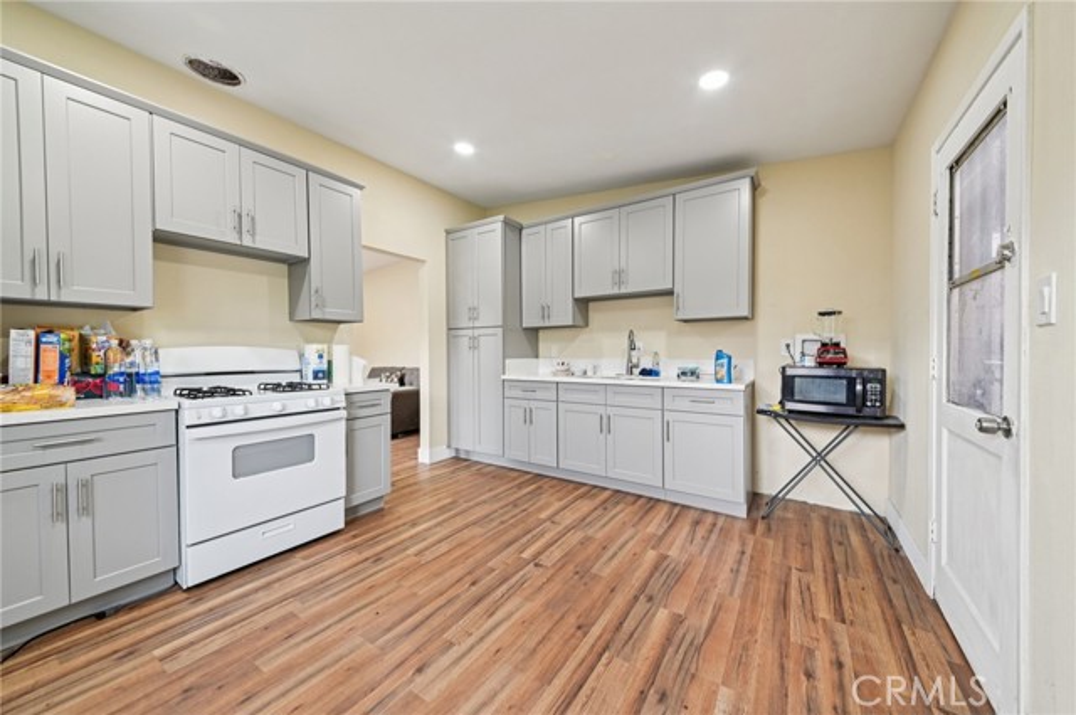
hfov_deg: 108.4
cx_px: 538
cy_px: 358
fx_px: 388
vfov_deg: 85.3
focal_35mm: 13
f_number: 8
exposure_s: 1/8
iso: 250
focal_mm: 13
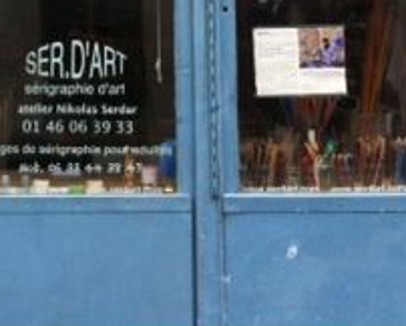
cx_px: 92
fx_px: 1299
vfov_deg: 13.5
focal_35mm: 108
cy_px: -149
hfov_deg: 17.6
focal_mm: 3.85
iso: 100
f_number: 2.8
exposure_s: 1/40
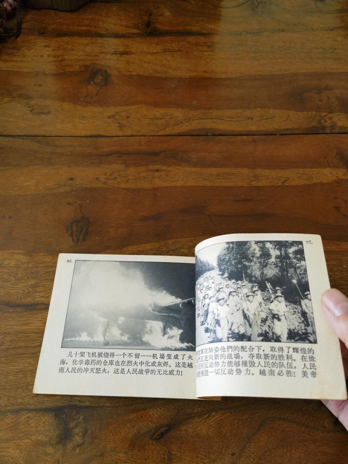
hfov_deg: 51.4
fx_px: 362
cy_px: 232
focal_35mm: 27
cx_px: 174
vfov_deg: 65.3
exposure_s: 1/120
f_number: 1.9
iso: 100
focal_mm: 6.67
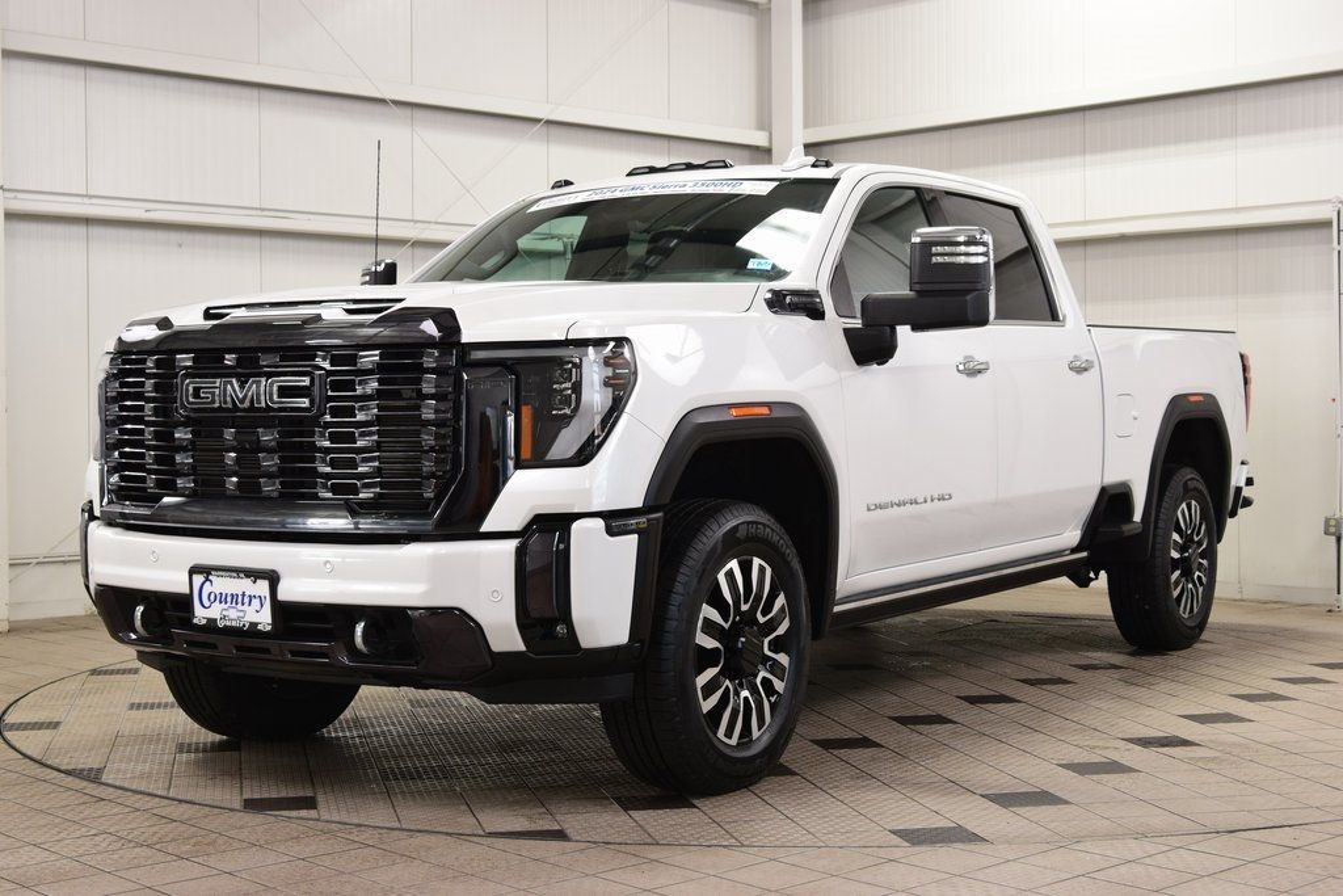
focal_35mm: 52
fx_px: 1959
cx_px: 672
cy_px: 448
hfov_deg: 37.8
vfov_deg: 25.8
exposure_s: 1/30
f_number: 7.1
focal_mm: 35
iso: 640
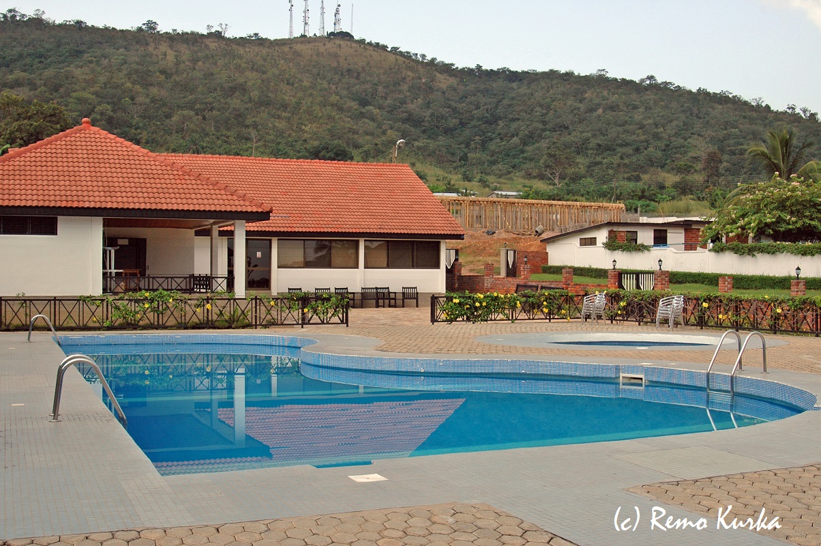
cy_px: 273
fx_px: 957
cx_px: 410
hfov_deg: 46.4
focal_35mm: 42
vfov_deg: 31.8
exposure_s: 1/250
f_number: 8
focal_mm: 28
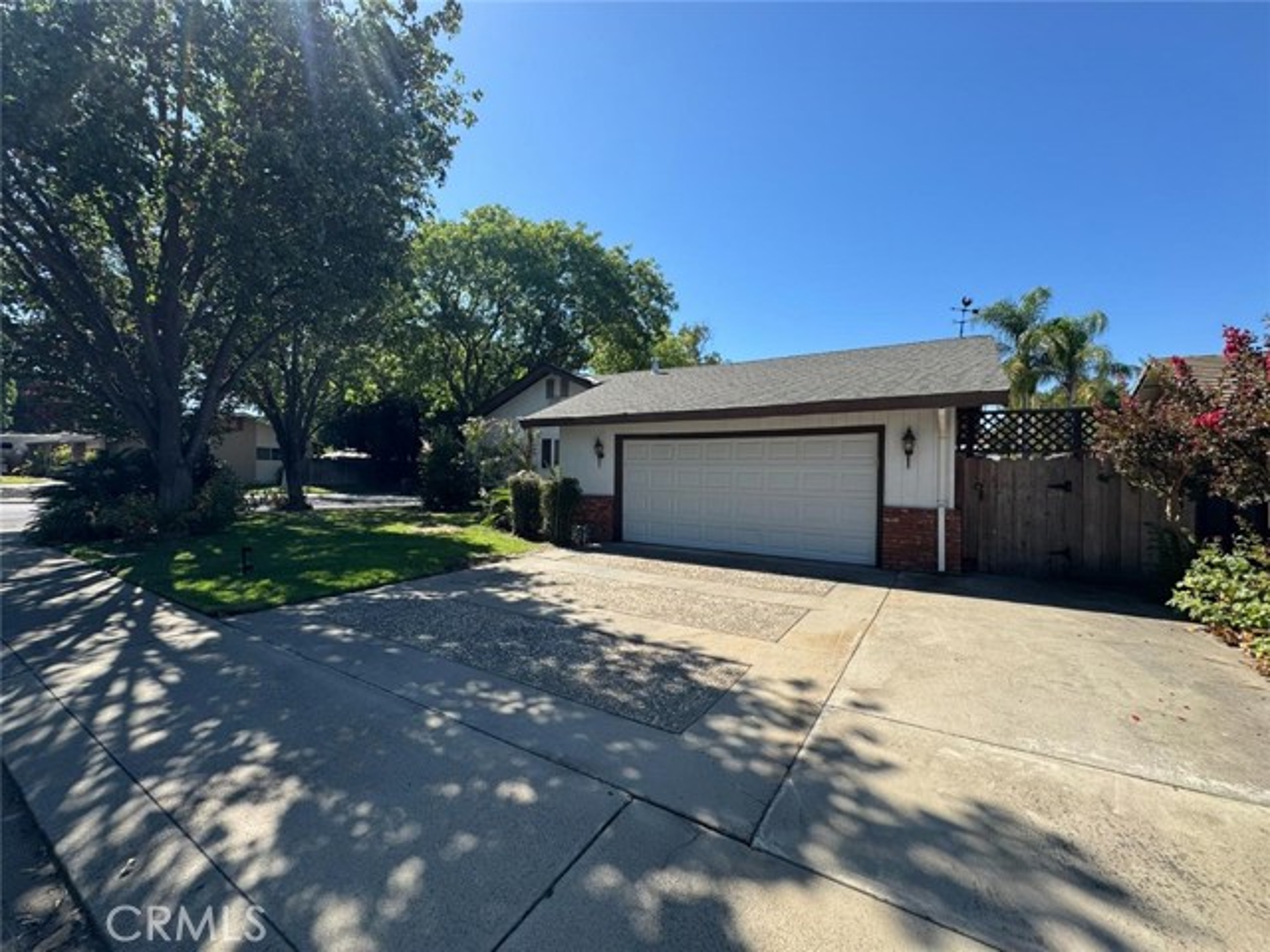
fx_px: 514
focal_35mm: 14
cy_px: 476
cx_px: 635
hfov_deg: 102.1
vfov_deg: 85.7
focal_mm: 2.22
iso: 50
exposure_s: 1/1346
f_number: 2.2
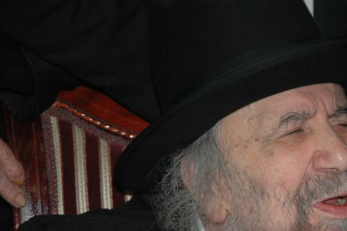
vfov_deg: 5.5
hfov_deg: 8.3
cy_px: 179
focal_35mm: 249
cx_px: 301
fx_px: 2397
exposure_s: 1/60
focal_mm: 95
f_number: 5.6
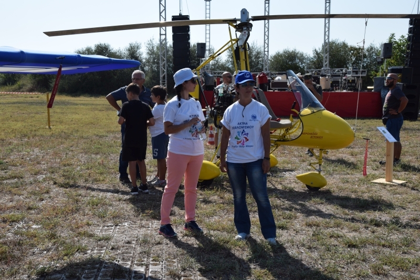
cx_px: 210
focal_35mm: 48
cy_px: 140
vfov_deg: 28.1
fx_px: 560
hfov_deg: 41.1
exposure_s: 1/250
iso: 100
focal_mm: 32
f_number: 8
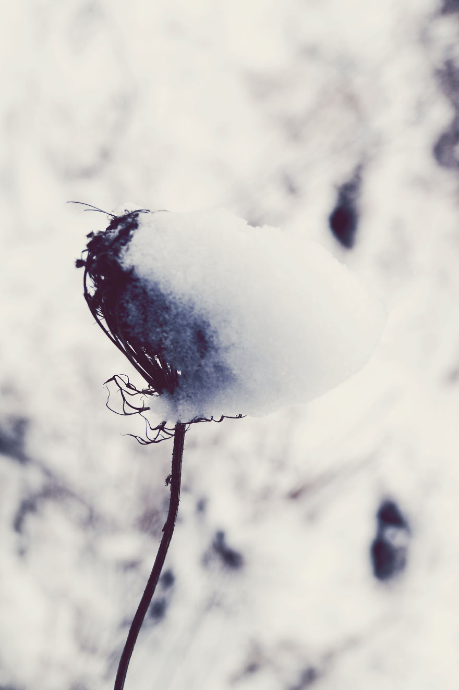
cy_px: 345
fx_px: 1571
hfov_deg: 16.6
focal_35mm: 82
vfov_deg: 24.8
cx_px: 230
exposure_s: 1/125
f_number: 8
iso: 100
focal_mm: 55
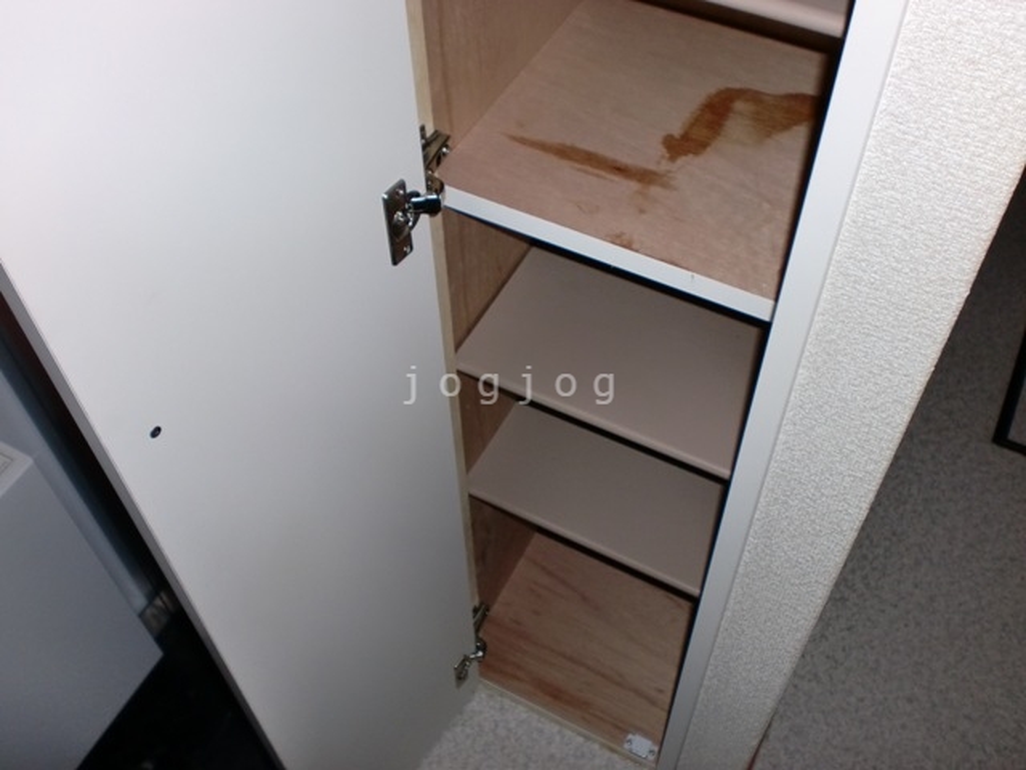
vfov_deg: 40.7
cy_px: 385
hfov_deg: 52.6
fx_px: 1037
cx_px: 513
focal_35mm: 35
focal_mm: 6.3
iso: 125
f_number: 3.1
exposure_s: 1/40
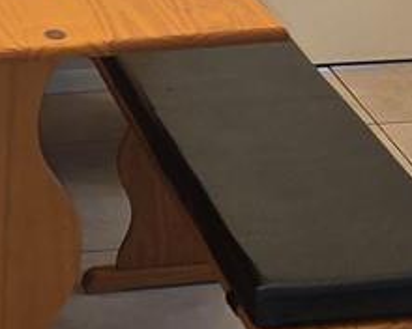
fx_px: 1988
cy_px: -189
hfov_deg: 11.7
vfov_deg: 9.2
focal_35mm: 163
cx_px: 13
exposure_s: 1/60
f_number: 1.7
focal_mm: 6.3
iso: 125
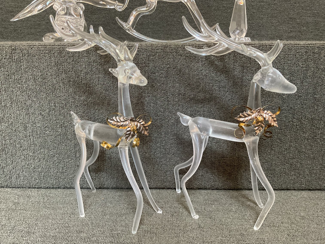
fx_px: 272
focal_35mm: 29
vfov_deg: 48.2
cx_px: 162
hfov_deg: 61.7
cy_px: 122
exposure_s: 1/60
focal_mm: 3
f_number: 1.8
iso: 250
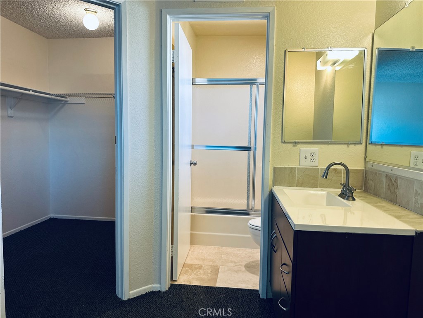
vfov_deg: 56.8
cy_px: 159
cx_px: 212
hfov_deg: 71.6
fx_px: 293
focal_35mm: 24
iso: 200
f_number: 1.78
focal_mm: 6.86
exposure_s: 1/120
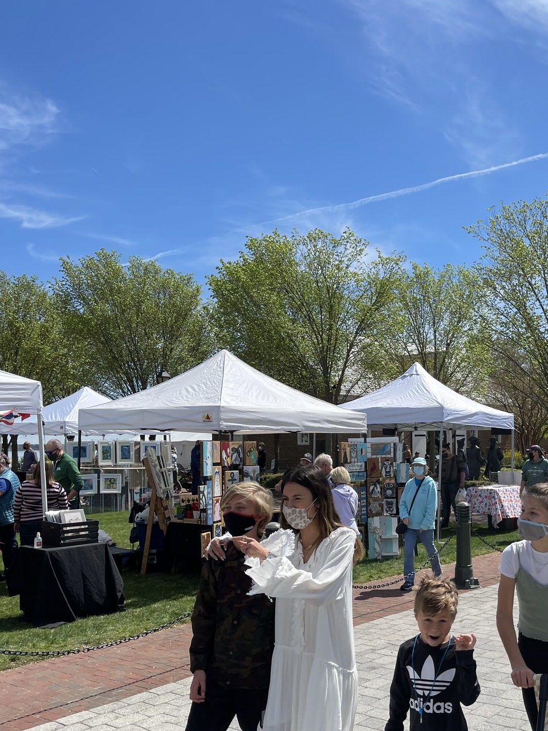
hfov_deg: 38.1
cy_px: 476
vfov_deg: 49.4
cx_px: 382
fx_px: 781
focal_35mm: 37
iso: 32
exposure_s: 1/3922
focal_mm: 5.1
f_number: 1.6
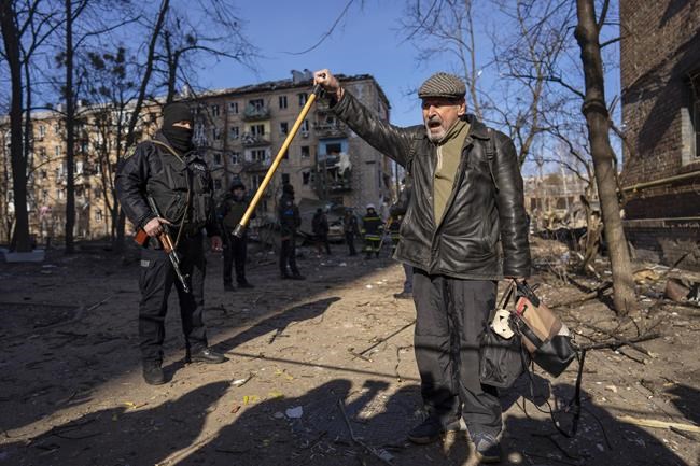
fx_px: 467
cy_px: 233
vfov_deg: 53.1
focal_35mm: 24
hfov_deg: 73.8
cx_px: 350
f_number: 2.8
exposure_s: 1/1250
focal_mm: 24
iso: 100
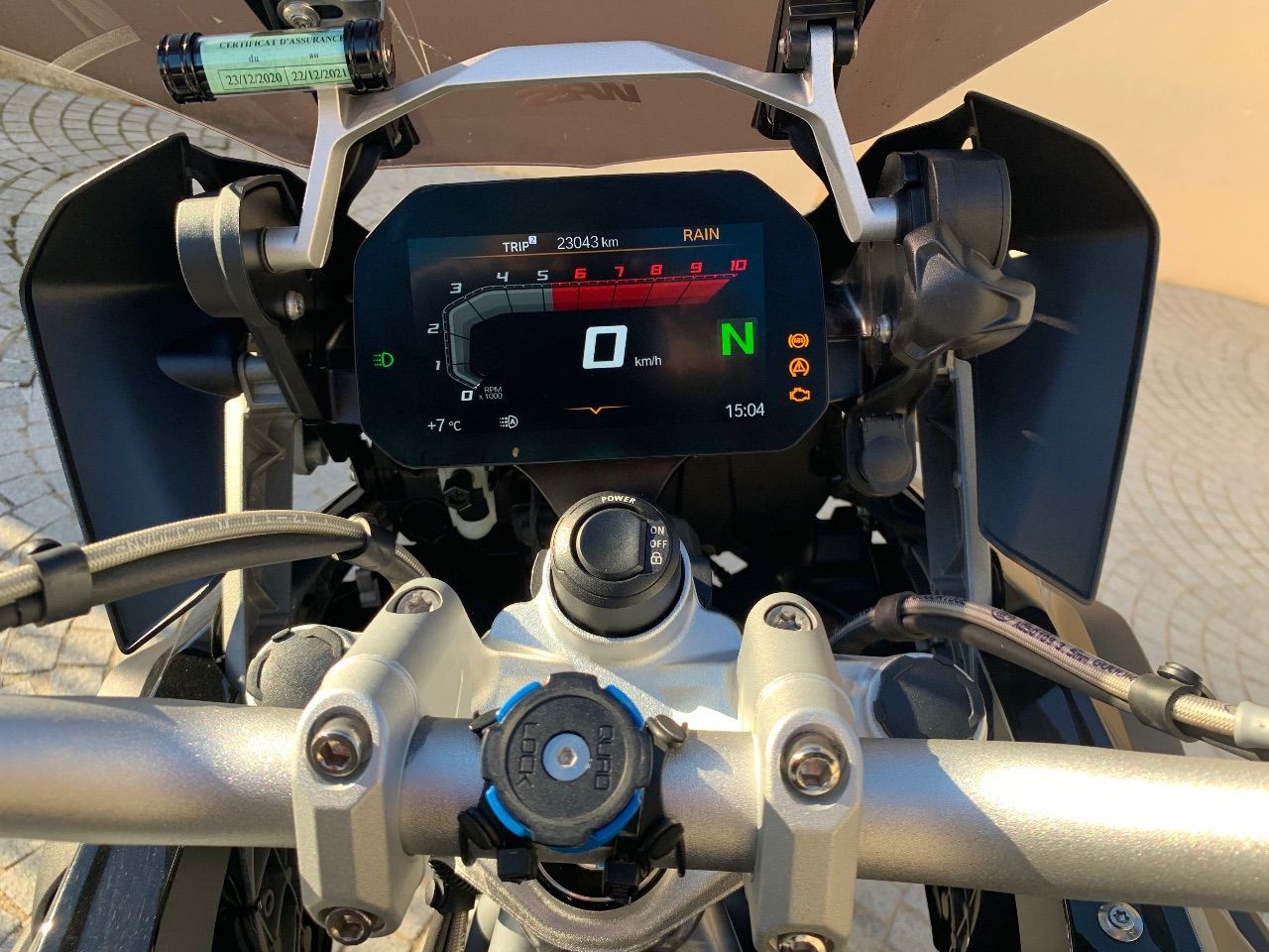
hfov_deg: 67.3
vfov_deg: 53.1
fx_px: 953
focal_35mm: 26
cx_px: 634
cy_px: 476
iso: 25
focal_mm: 4.25
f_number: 1.8
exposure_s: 1/260
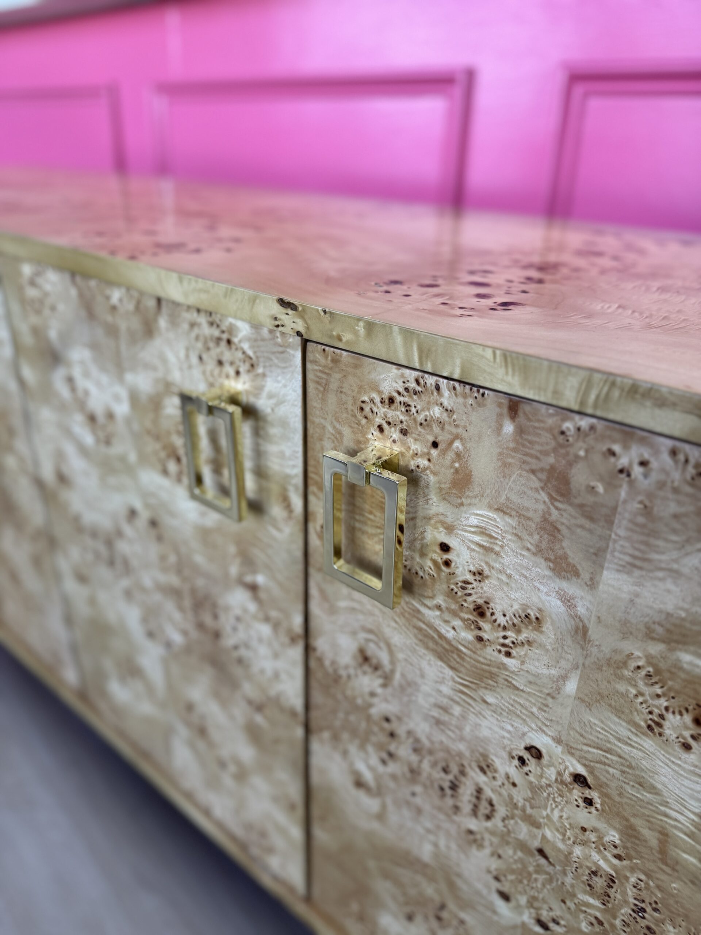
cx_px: 350
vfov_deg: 71.6
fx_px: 648
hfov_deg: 56.8
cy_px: 468
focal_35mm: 24
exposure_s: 1/120
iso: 125
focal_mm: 6.76
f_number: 1.78
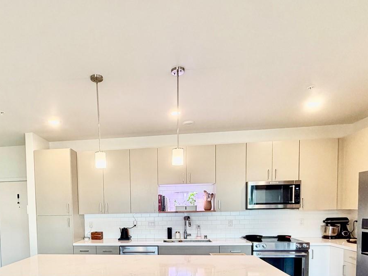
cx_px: 134
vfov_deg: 51.2
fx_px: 266
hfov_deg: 68.1
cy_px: 224
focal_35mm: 25
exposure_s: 1/120
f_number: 2.2
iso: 320
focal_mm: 2.22
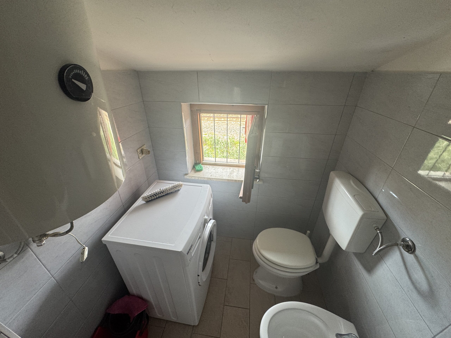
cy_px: 169
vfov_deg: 85.7
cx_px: 226
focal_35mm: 14
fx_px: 182
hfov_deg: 102.1
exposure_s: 1/99
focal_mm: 2.22
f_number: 2.2
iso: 100
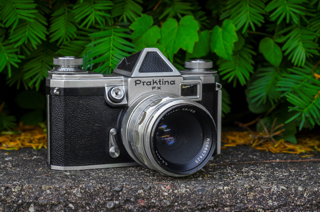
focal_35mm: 52
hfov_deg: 37.9
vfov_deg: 25.6
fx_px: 466
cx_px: 160
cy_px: 106
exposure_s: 1/160
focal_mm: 35
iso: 640
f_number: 3.5
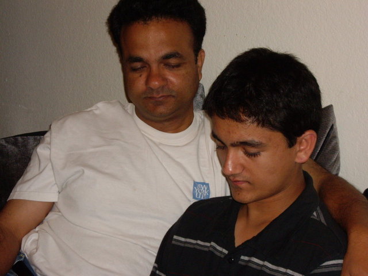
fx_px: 999
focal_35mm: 94
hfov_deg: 20.9
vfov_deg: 15.7
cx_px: 184
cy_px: 138
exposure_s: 1/100
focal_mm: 15.3
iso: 200
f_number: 4.6
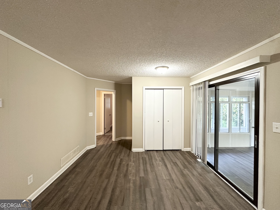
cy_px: 105
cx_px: 140
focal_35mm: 14
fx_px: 113
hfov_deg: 102.1
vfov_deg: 85.7
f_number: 2.2
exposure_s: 1/60
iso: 250
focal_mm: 2.22
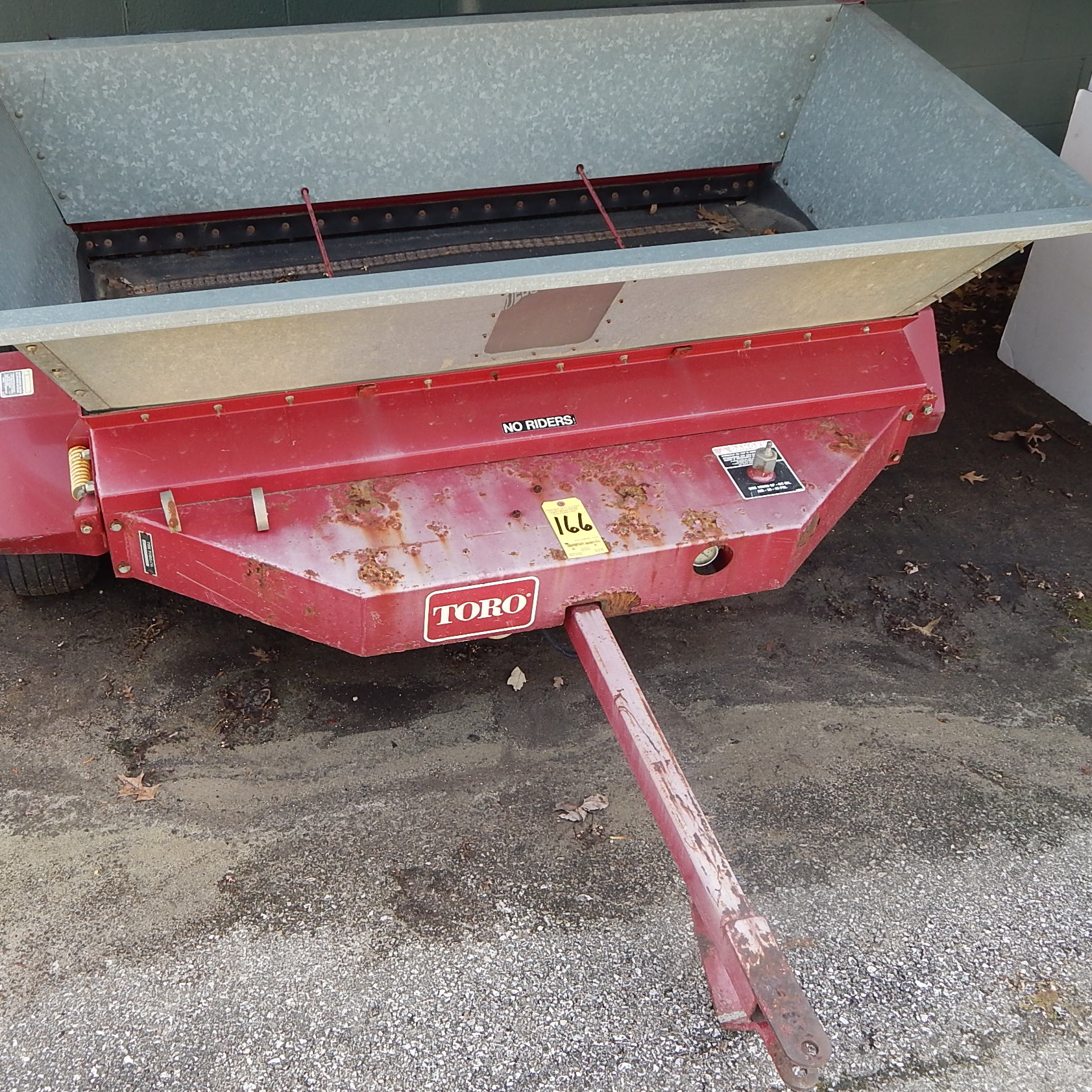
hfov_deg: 44.7
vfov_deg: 44.9
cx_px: 439
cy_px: 548
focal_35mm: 37
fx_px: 1321
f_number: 3.2
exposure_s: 1/200
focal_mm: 5.6
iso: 125
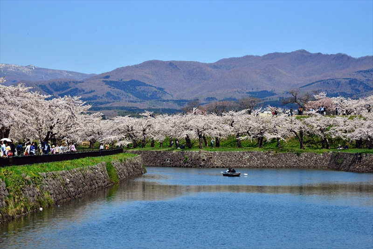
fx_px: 1244
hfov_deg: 17.1
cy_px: 124
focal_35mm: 120
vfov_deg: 11.4
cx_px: 186
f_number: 14
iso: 400
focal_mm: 120
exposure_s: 1/800
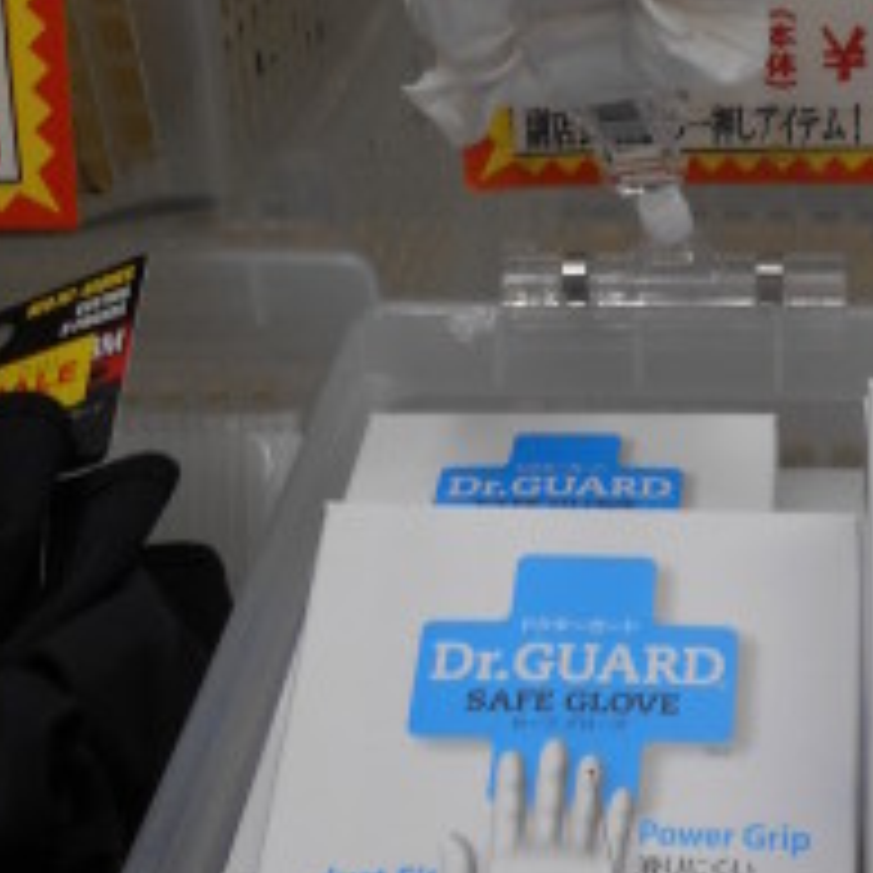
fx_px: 2168
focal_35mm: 76
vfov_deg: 22.6
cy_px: 644
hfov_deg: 21.9
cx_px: 868
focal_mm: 4.6
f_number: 3.2
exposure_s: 1/30
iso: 80
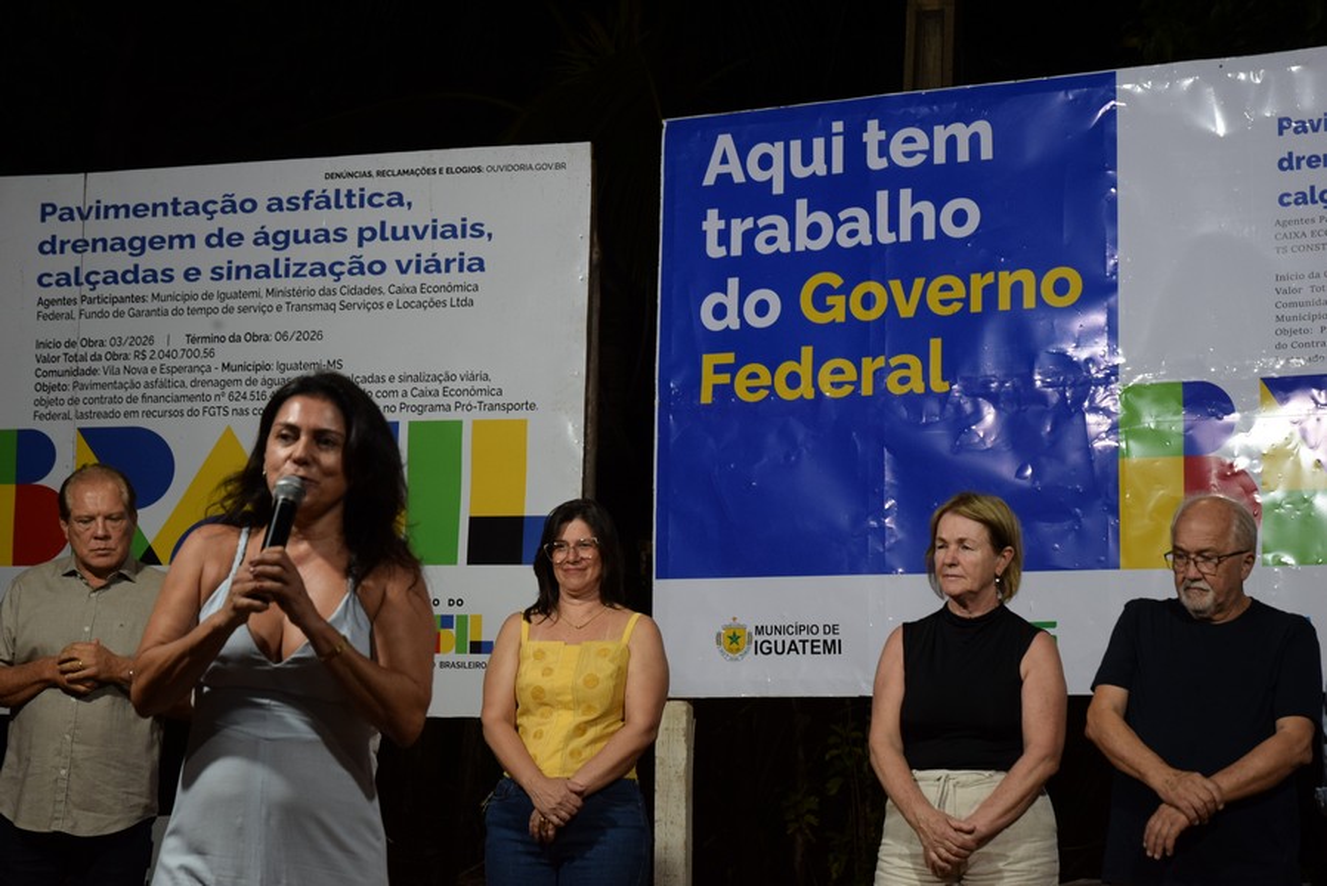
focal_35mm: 72
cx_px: 664
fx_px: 2656
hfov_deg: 28.1
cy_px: 443
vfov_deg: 19.0
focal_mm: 48
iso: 800
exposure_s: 1/100
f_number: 5
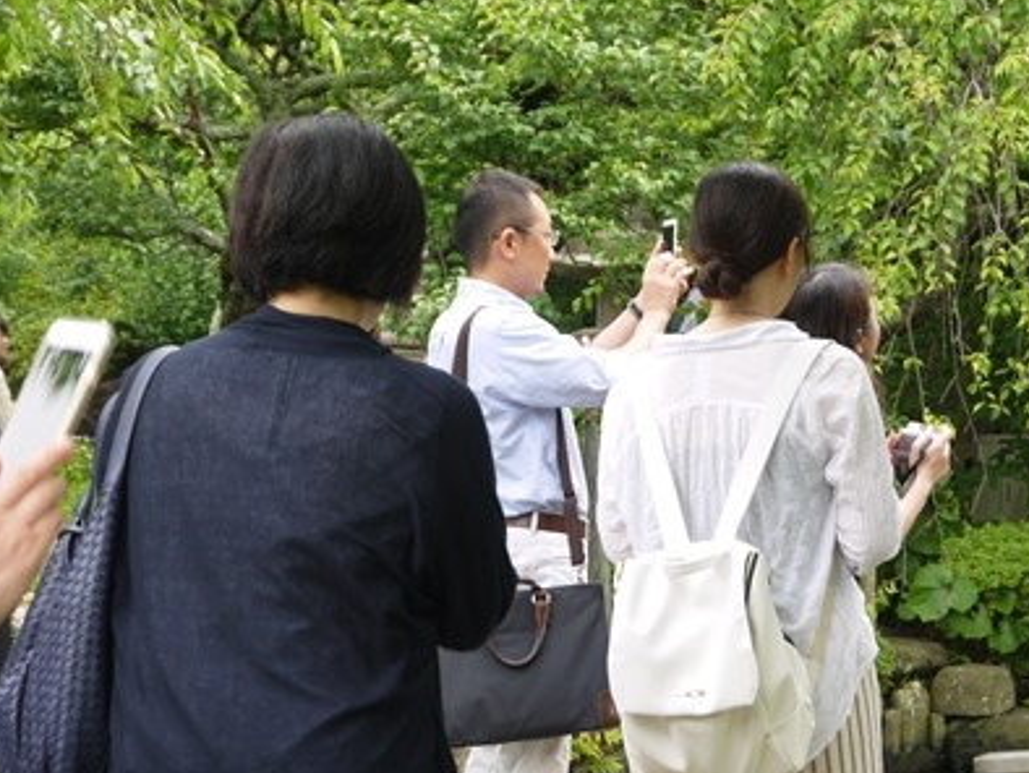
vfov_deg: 20.9
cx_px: 658
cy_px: 567
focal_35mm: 70
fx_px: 2082
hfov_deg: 27.6
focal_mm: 23
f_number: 4.8
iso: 160
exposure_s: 1/80
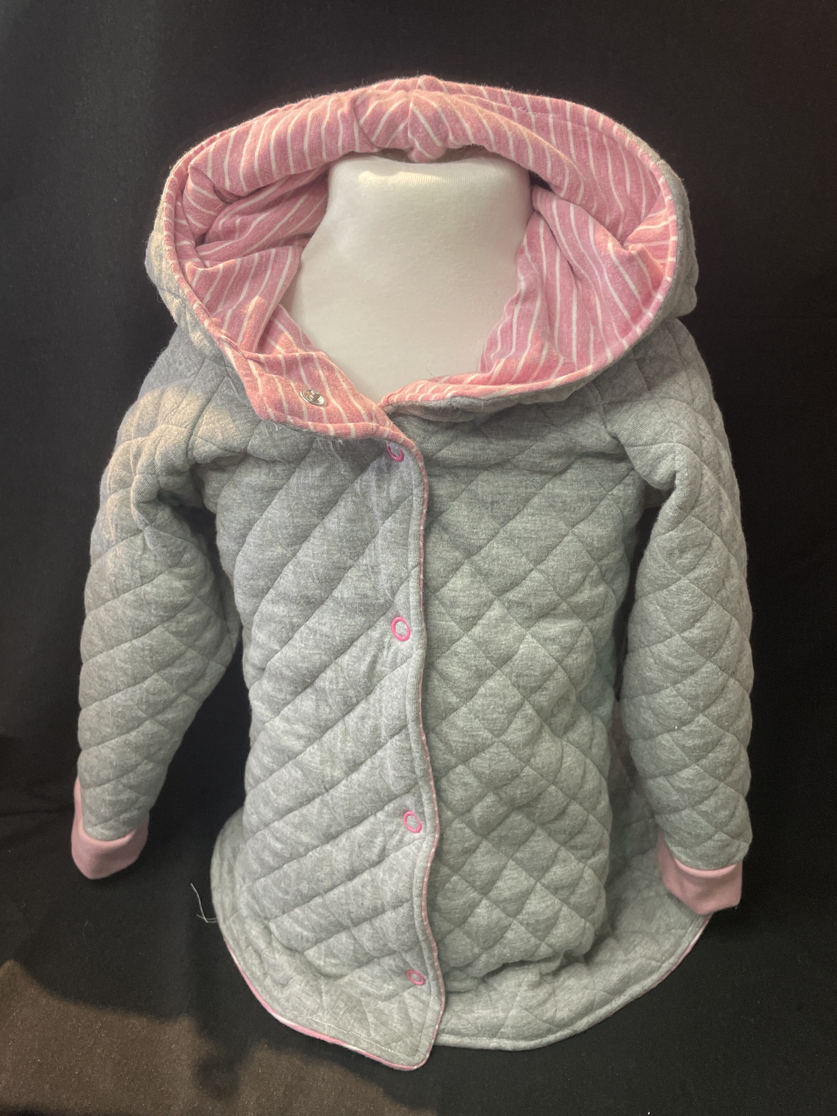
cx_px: 418
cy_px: 558
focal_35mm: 26
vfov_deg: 67.3
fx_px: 838
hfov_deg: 53.1
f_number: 1.6
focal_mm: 4.2
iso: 200
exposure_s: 1/50
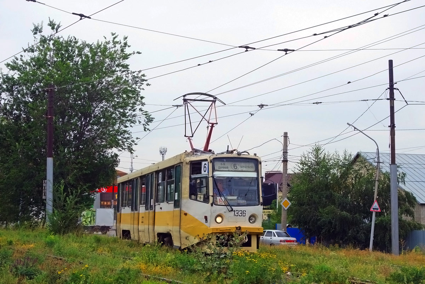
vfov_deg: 25.5
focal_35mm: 53
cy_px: 142
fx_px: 626
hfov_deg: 37.5
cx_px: 212
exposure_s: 1/640
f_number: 5.6
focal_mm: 19.75
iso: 125
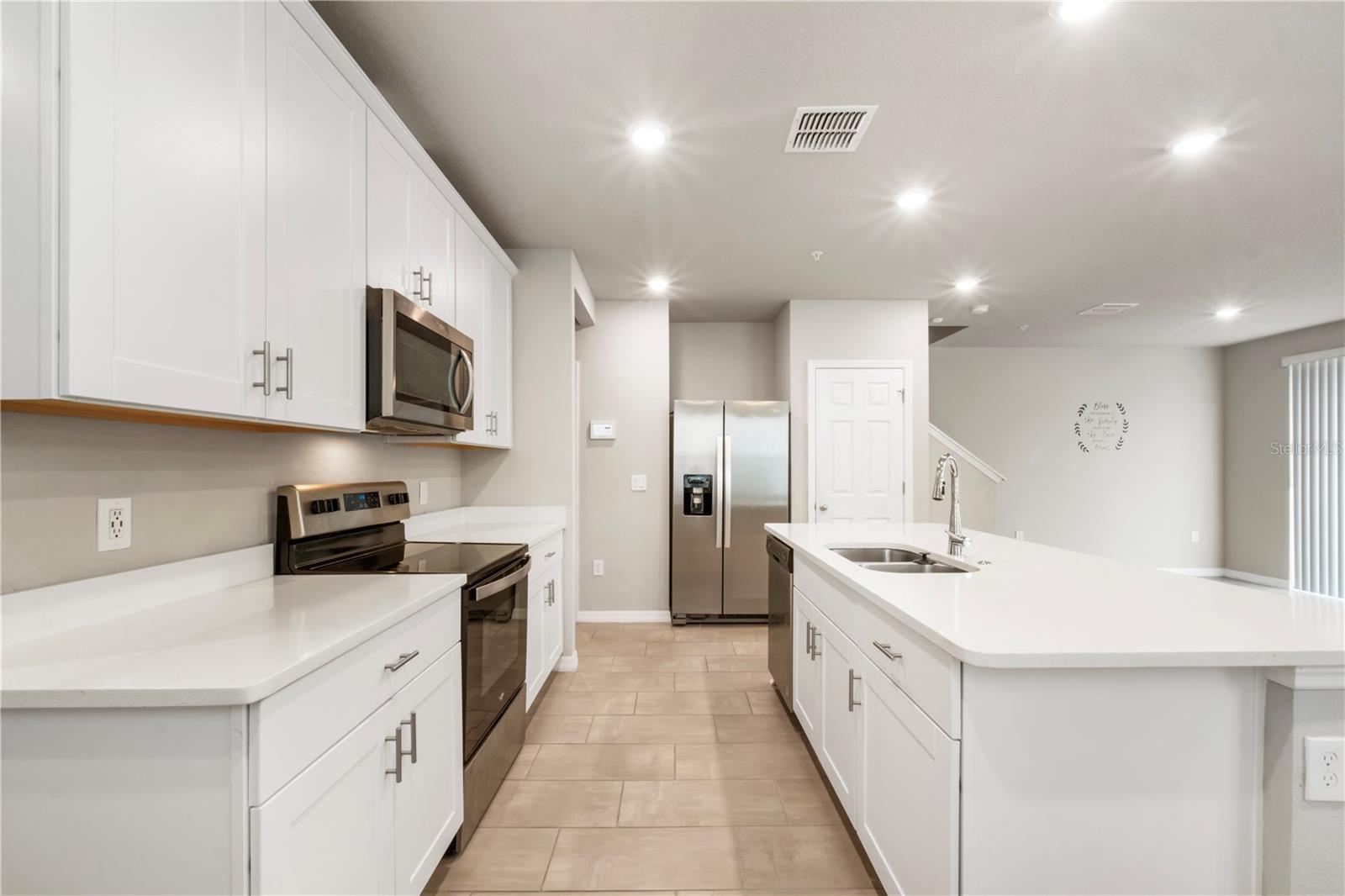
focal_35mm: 15
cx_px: 672
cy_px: 448
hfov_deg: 100.4
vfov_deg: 77.3
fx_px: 560
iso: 320
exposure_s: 1/1.67
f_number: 14
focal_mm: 10
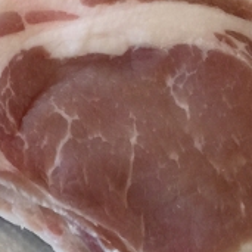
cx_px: -84
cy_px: -7
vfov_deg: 17.6
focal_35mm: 96
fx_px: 791
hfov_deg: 17.0
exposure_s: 1/30
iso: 40
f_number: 2.2
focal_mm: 4.15
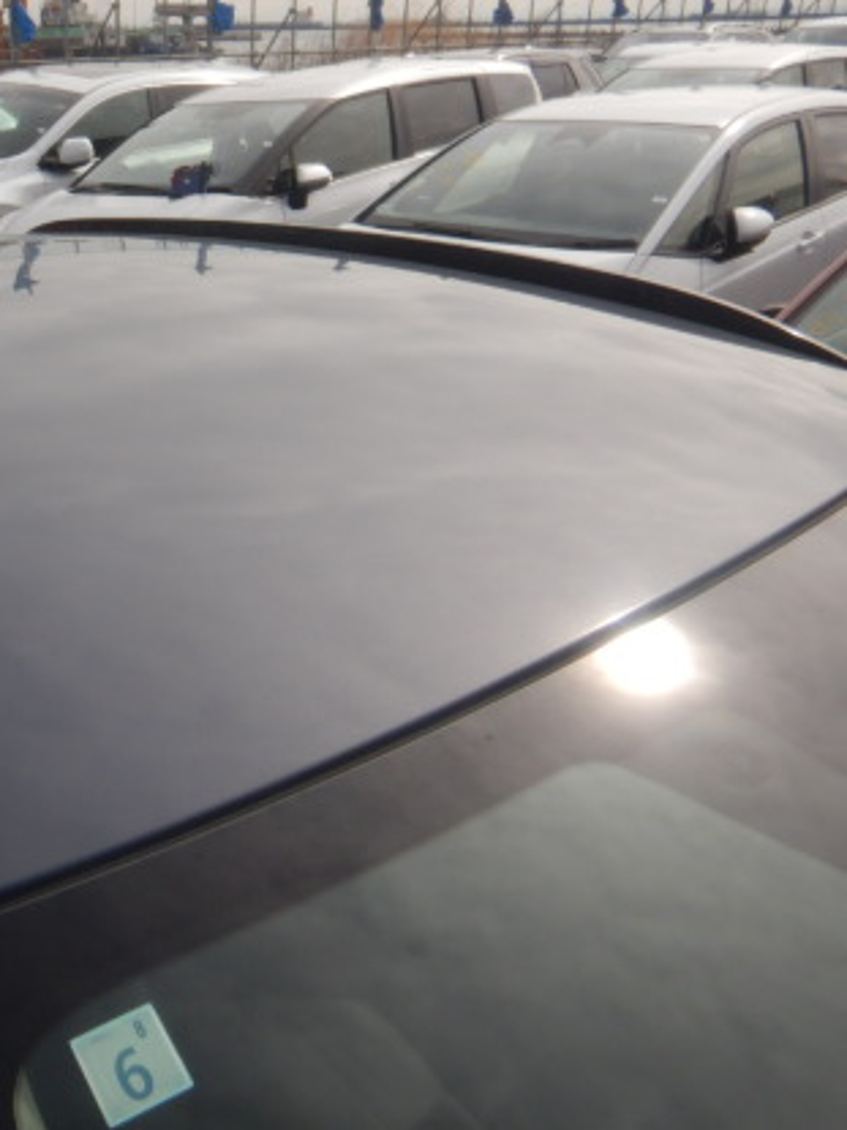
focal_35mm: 37
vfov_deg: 50.1
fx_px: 1208
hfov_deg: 36.5
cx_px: 106
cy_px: 504
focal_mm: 4.3
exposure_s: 1/800
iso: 125
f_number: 2.8
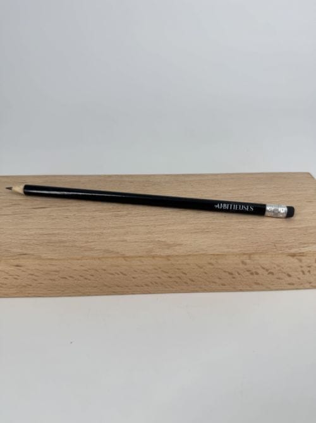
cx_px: 158
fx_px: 293
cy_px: 212
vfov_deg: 71.7
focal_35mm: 24
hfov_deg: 56.7
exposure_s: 1/1366
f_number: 1.78
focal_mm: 6.76
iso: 80
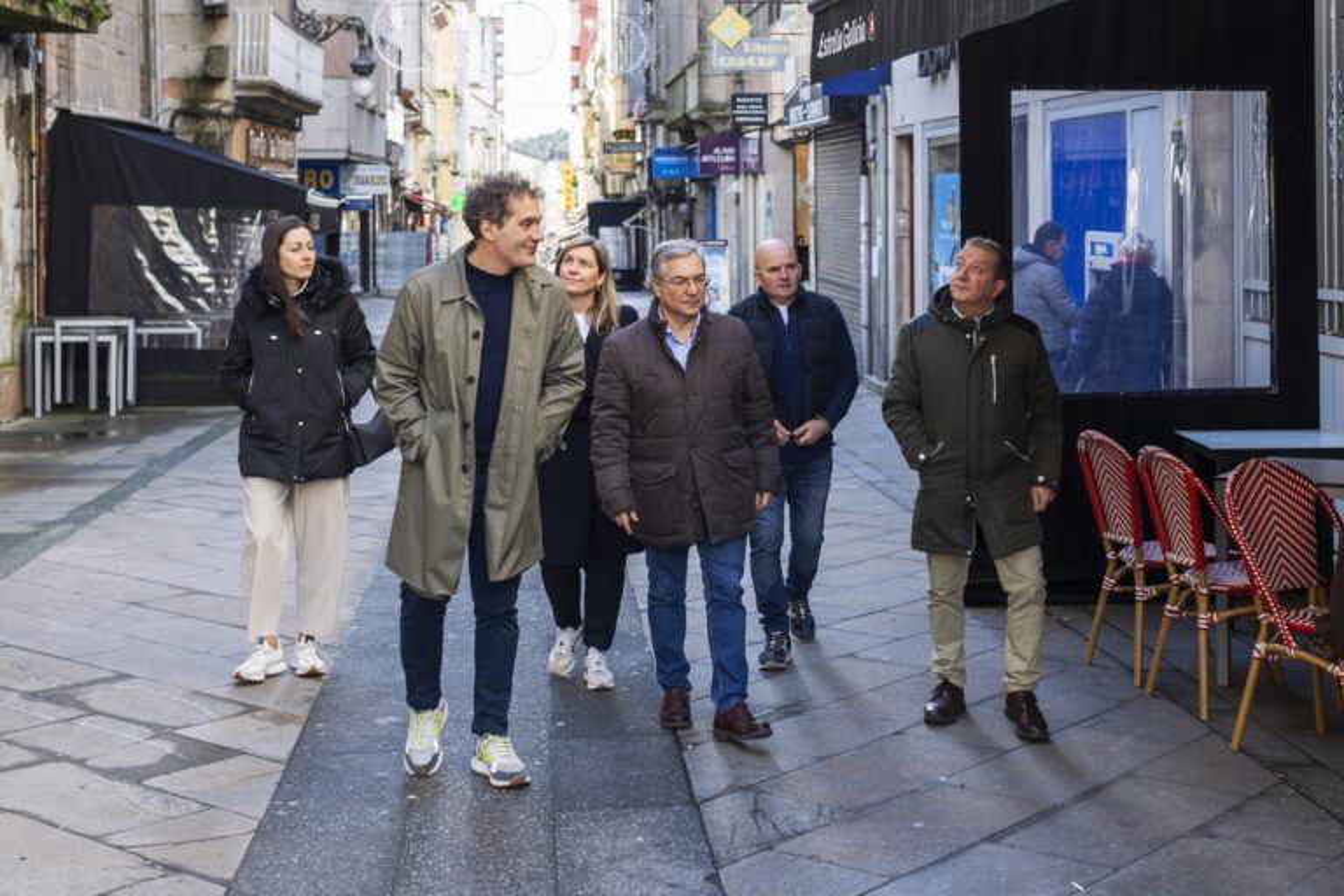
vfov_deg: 37.9
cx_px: 672
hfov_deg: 54.4
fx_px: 1307
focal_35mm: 35
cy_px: 448
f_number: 4
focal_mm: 35
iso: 160
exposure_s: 1/160
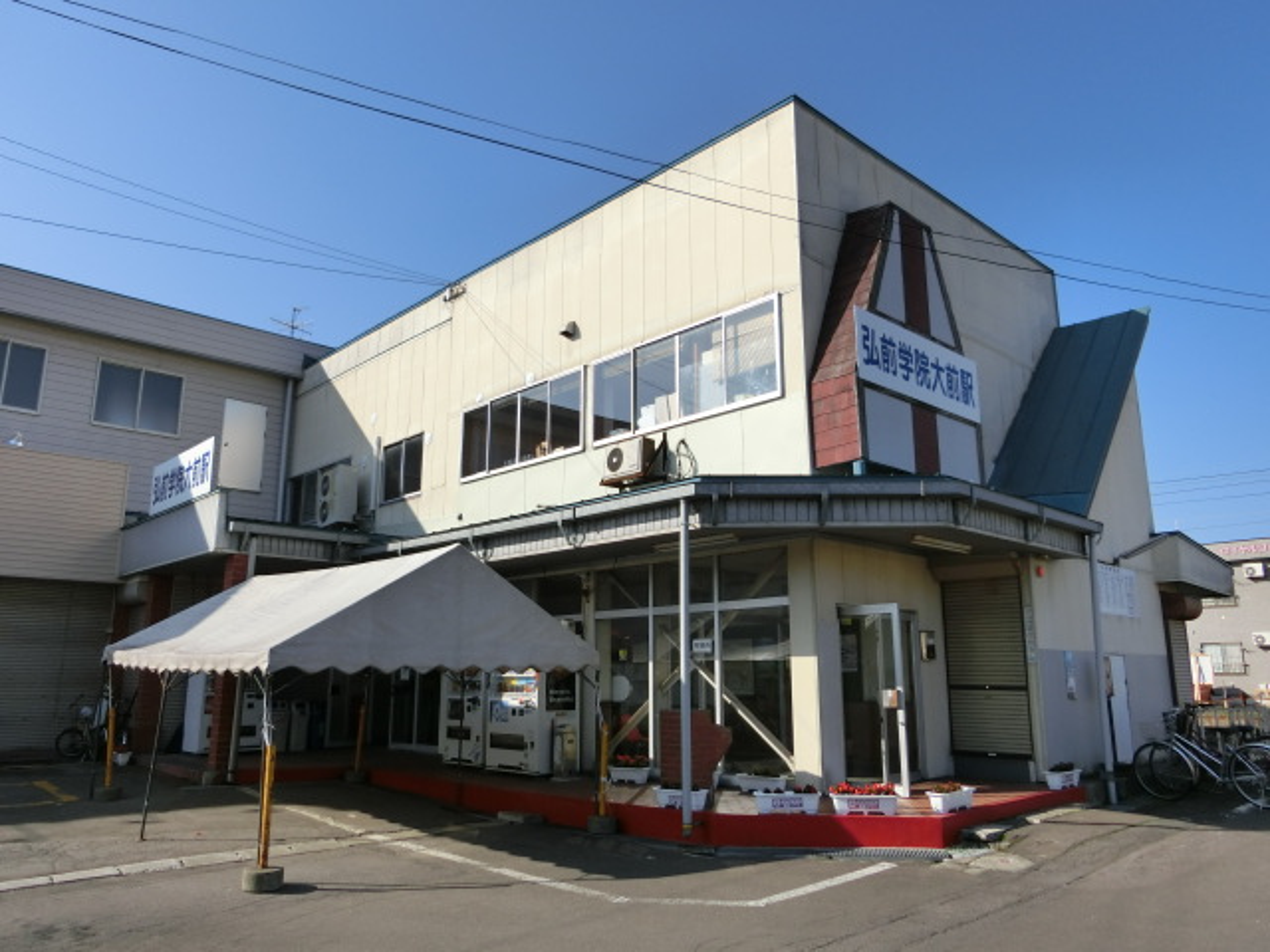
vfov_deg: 54.9
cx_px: 635
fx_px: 917
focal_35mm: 25
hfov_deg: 69.4
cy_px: 476
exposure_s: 1/320
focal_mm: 4.5
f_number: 7
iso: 80
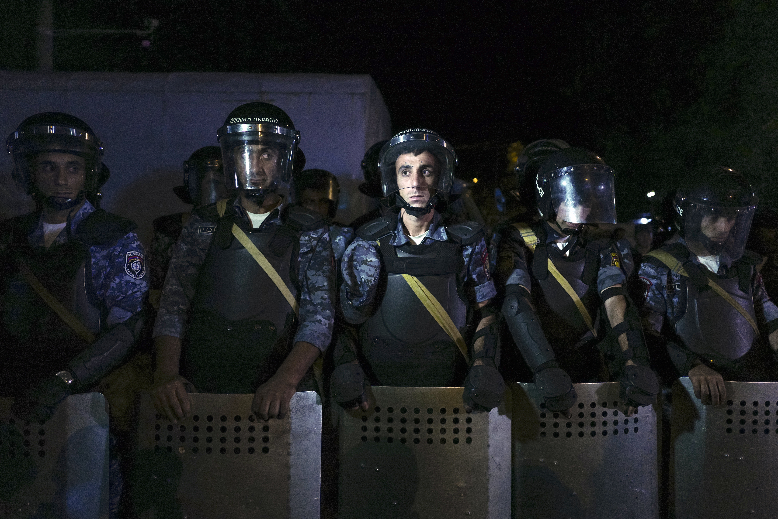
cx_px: 389
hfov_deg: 65.5
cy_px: 260
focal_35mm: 28
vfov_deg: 46.4
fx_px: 605
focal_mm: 28
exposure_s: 1/250
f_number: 1.7
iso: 3200
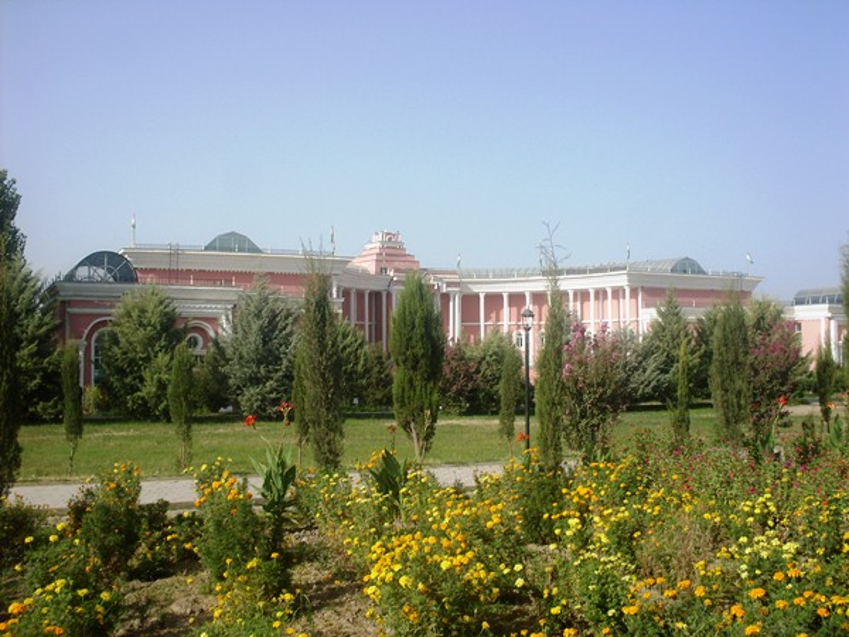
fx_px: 932
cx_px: 424
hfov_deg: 49.0
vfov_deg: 37.7
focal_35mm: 38
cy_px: 318
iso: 80
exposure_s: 1/250
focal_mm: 6.3
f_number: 8.4
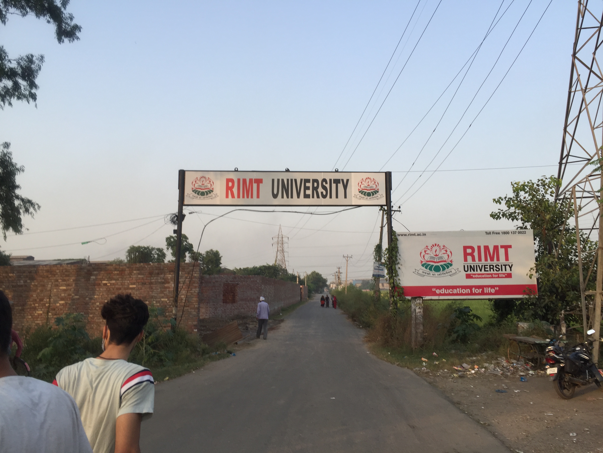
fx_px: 505
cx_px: 302
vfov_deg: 48.2
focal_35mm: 29
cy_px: 226
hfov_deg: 61.7
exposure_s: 1/430
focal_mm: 4.15
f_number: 2.2
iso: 32
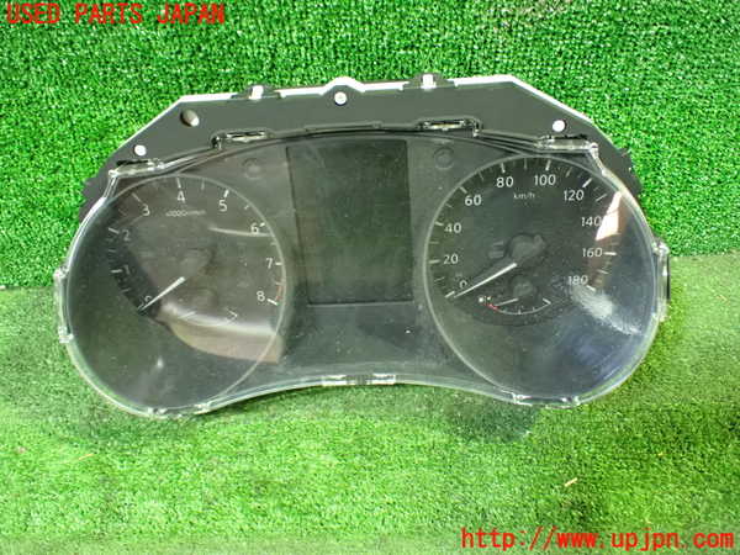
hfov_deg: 60.0
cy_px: 278
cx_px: 370
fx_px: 641
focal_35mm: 30
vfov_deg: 46.8
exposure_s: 1/30
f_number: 2.3
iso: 1250
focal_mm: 5.4
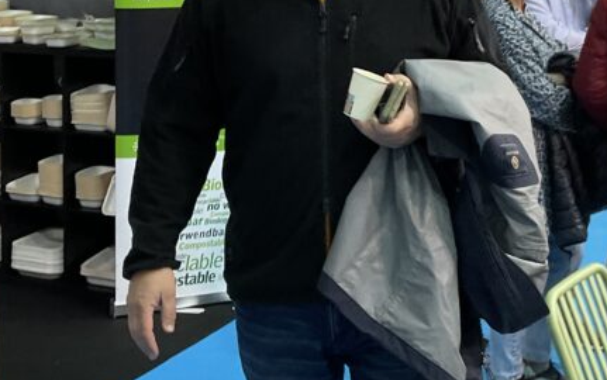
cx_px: 276
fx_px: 1208
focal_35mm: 73
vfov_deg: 17.6
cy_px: 32
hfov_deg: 28.2
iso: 64
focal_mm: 3
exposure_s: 1/50
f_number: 1.8
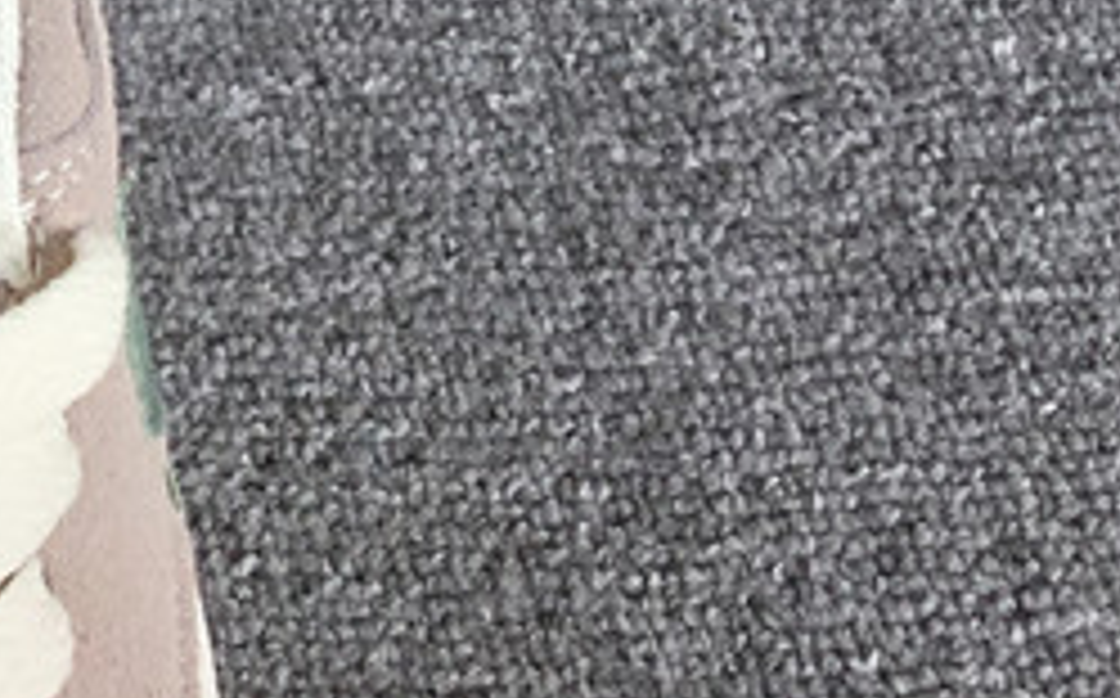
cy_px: -20
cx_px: -783
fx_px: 3628
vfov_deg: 10.9
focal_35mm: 119
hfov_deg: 15.5
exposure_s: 1/367
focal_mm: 3.3
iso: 25
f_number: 2.4
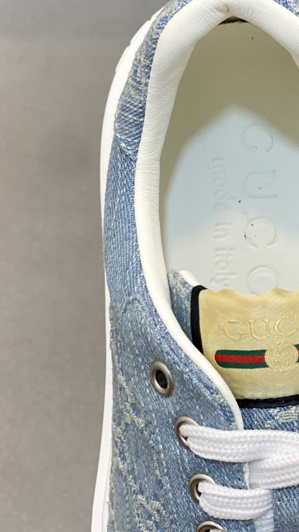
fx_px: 1325
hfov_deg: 12.8
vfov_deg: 22.4
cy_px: 109
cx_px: 239
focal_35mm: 94
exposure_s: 1/100
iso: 100
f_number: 2
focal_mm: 6
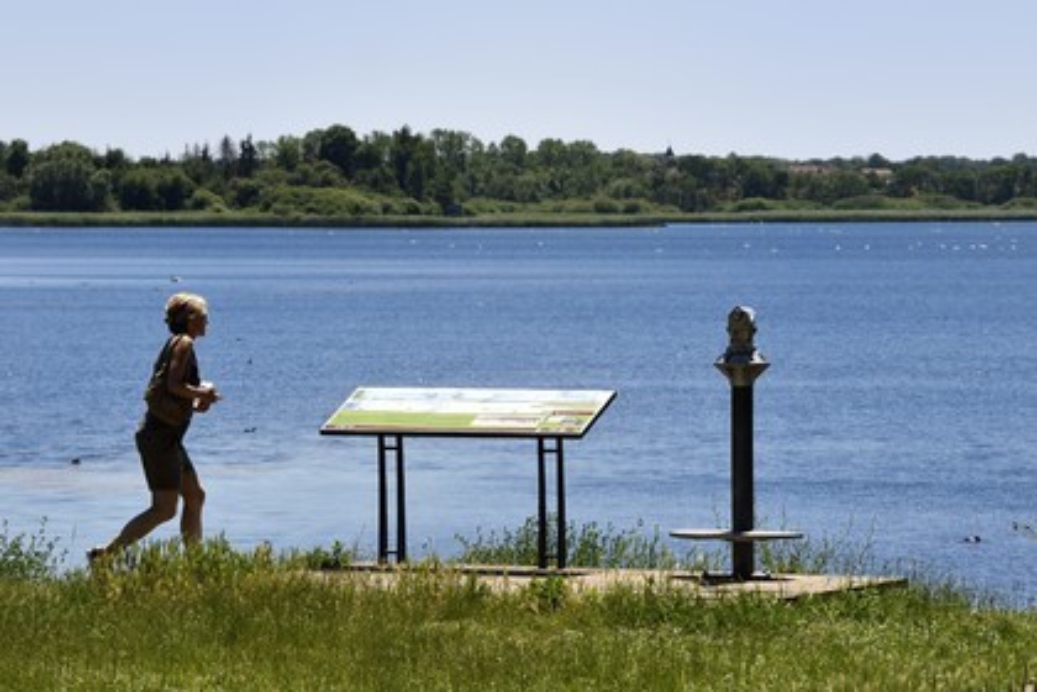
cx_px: 518
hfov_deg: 10.3
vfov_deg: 6.9
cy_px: 346
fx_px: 5761
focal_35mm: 200
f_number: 16
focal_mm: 200
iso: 200
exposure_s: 1/250
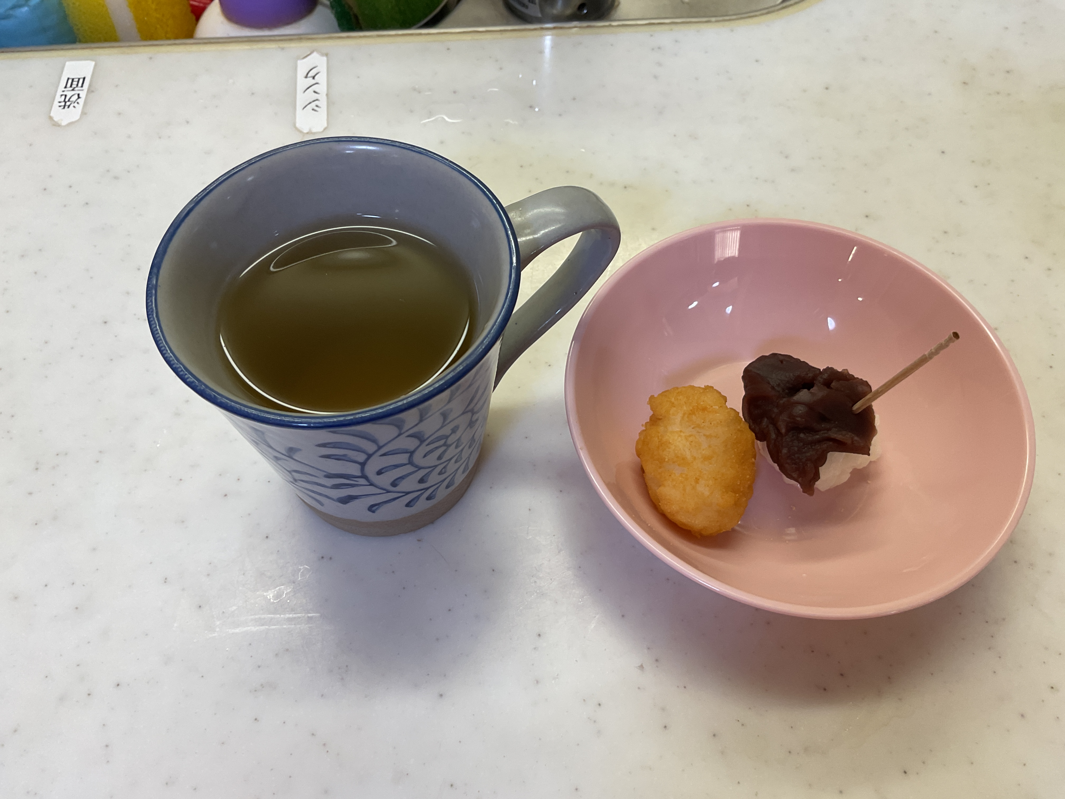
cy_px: 400
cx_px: 532
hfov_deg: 61.7
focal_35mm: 29
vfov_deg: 48.2
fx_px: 892
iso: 40
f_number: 1.8
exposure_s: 1/60
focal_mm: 3
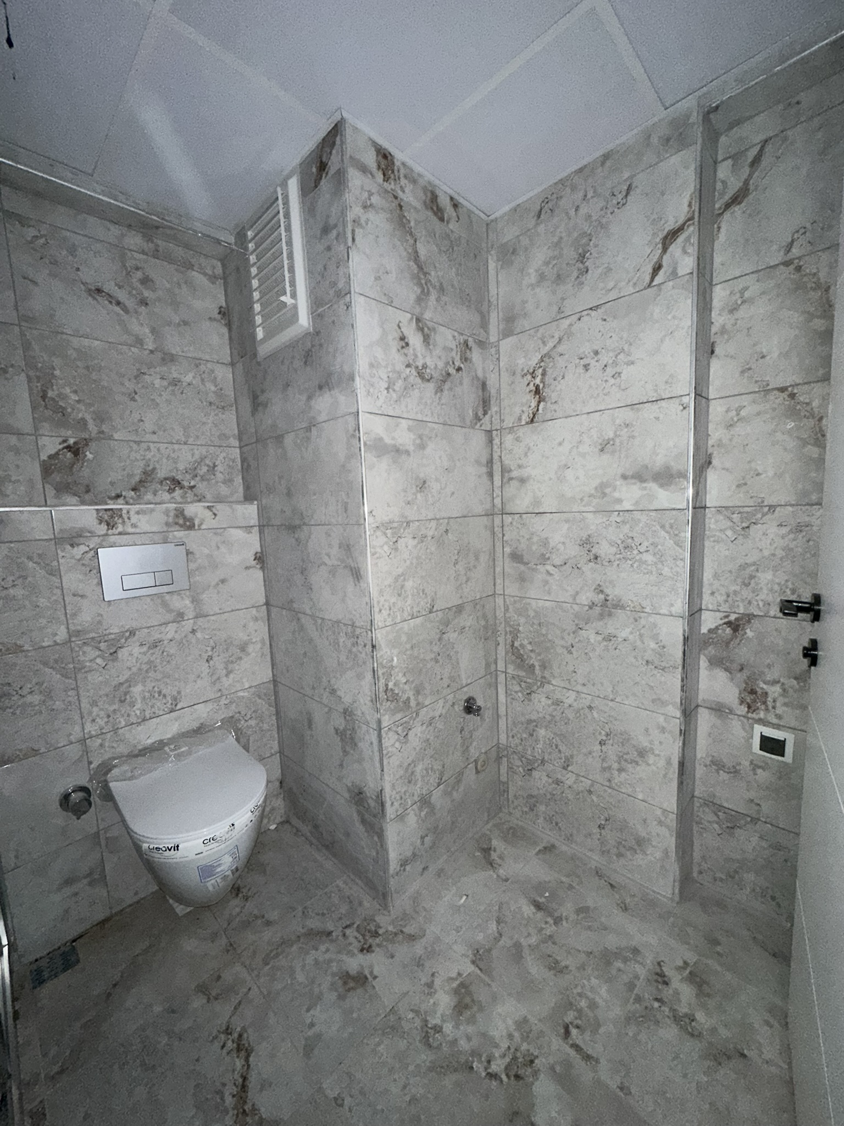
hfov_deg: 85.7
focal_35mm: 14
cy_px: 563
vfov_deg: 102.1
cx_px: 422
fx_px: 455
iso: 160
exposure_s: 1/34
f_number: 2.2
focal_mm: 2.22
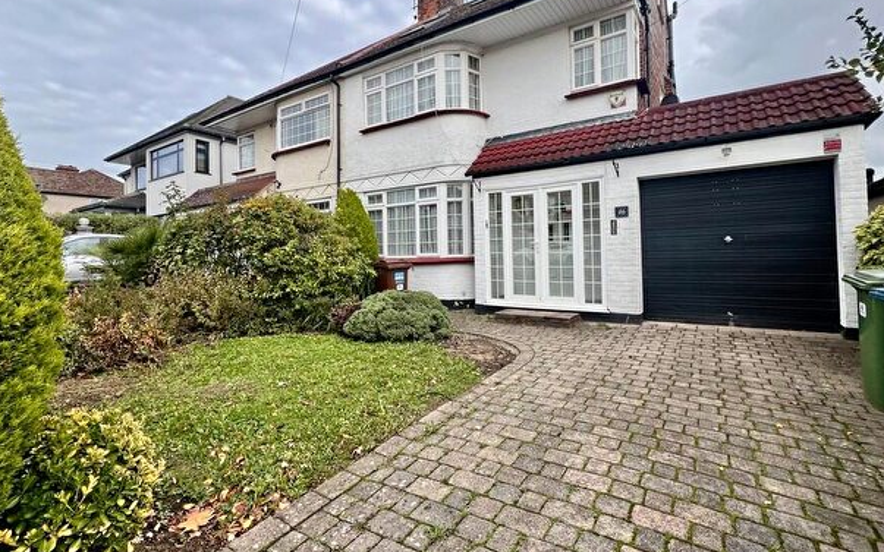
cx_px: 437
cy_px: 245
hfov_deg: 97.8
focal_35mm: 16
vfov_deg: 71.0
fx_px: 386
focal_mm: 1.57
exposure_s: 1/479
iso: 32
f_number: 1.8
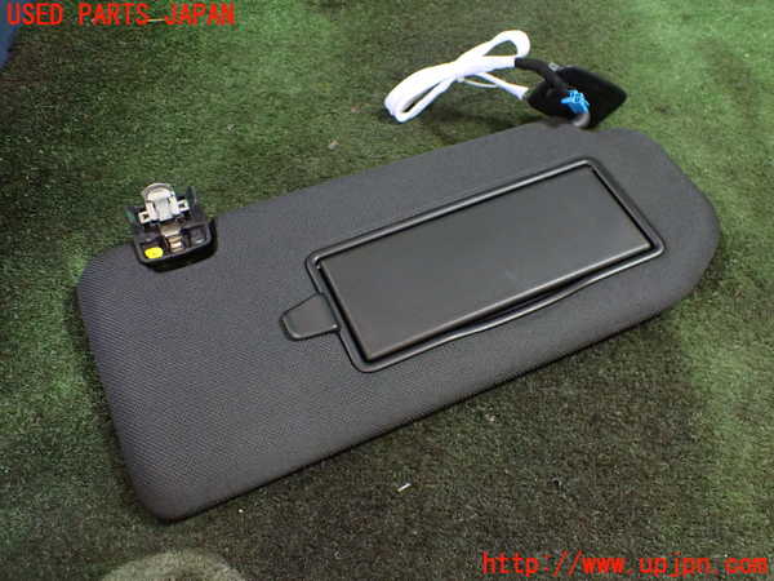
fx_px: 671
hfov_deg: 60.0
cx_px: 387
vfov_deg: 46.8
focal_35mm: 30
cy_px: 290
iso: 800
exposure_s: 1/100
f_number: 2.3
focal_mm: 5.4
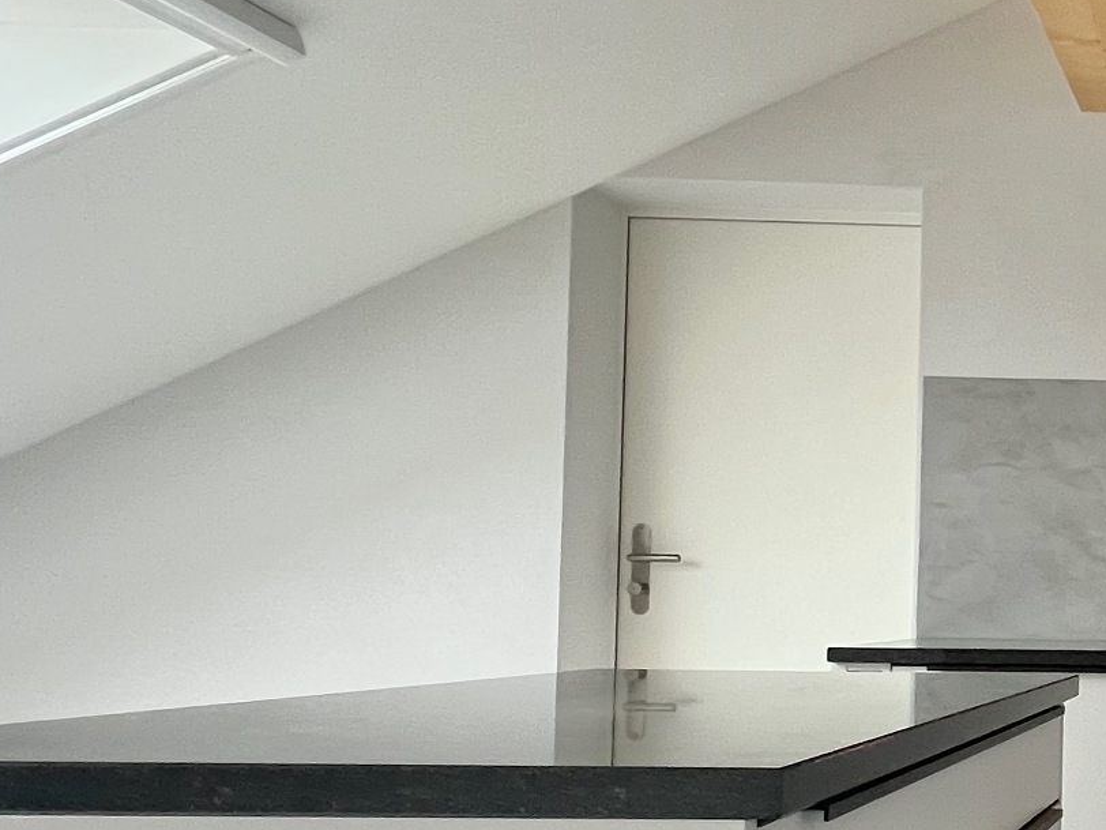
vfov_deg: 34.7
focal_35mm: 41
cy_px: 571
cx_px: 1395
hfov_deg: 34.4
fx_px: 1310
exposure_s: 1/100
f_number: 1.8
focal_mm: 1.57
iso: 250
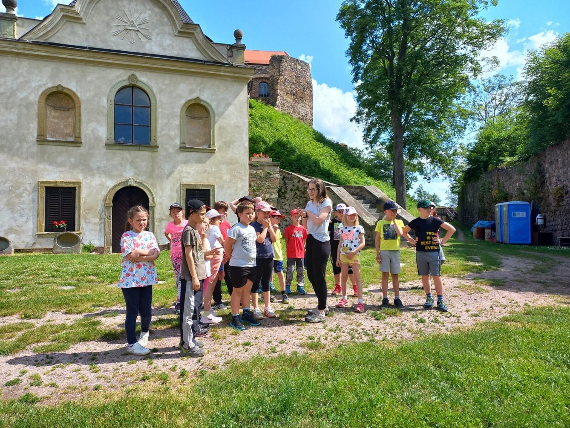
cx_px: 285
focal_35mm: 25
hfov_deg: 69.4
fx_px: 412
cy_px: 214
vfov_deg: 54.9
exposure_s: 1/722
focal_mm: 4.65
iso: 50
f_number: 1.8
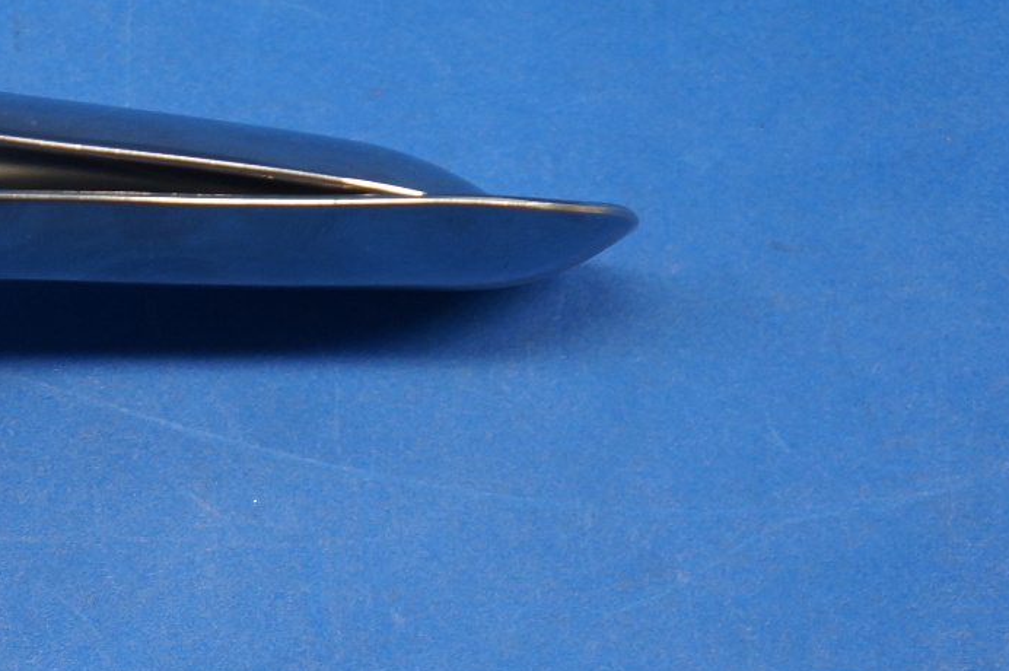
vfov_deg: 12.2
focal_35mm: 111
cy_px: 600
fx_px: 3108
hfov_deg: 17.8
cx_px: -74
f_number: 4.5
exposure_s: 1/80
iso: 400
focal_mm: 32
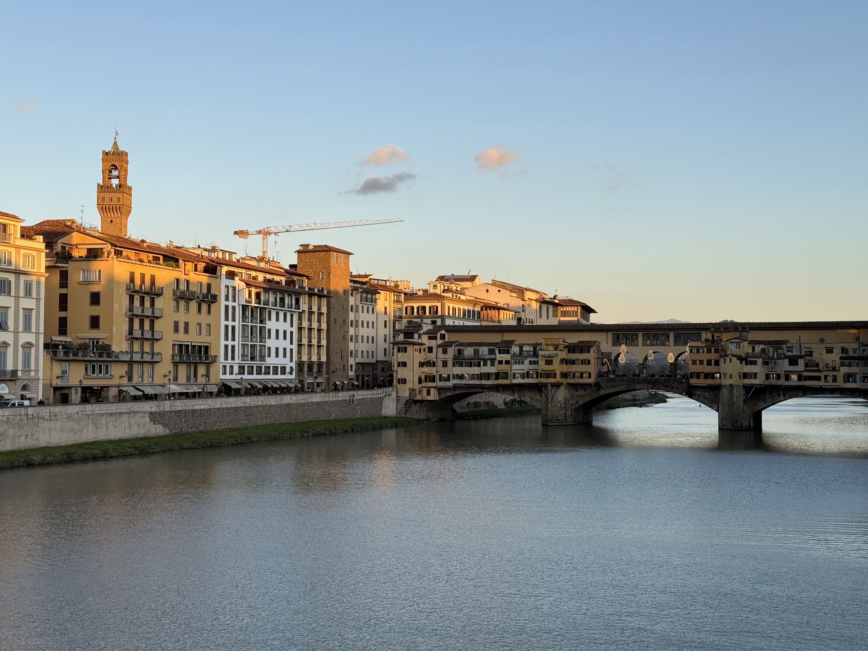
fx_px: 1204
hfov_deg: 39.7
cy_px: 326
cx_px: 434
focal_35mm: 48
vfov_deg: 30.3
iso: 64
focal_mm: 6.76
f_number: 1.78
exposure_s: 1/786
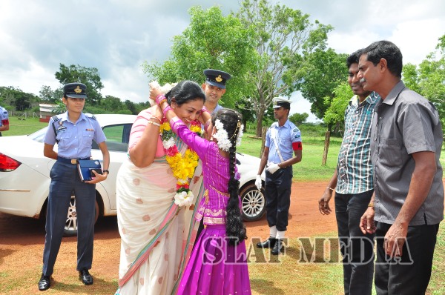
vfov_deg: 41.6
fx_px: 389
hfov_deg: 59.6
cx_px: 222
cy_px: 148
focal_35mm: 32
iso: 320
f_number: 9
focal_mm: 21
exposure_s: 1/160
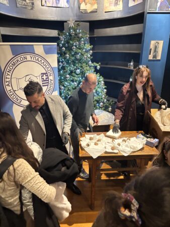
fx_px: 170
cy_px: 114
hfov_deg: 53.1
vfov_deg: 67.3
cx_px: 85
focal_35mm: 26
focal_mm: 5.96
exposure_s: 1/33
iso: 640
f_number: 1.6
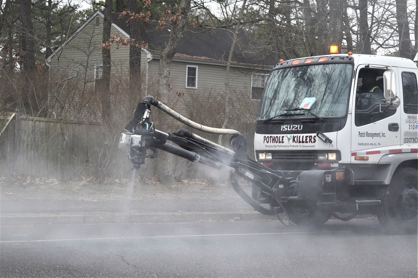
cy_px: 139
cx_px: 209
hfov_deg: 24.6
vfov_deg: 16.6
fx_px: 958
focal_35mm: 82
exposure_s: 1/1000
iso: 450
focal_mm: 55
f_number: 5.6
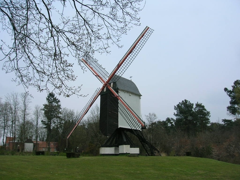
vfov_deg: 41.8
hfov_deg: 54.0
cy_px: 90
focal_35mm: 34
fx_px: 236
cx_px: 120
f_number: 4.9
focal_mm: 5.7
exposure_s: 1/390
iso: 50
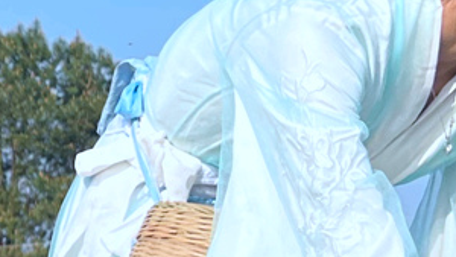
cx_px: -254
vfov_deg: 7.1
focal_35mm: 170
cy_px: 208
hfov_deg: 12.0
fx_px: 2056
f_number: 1.5
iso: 50
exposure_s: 1/3968
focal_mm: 5.7
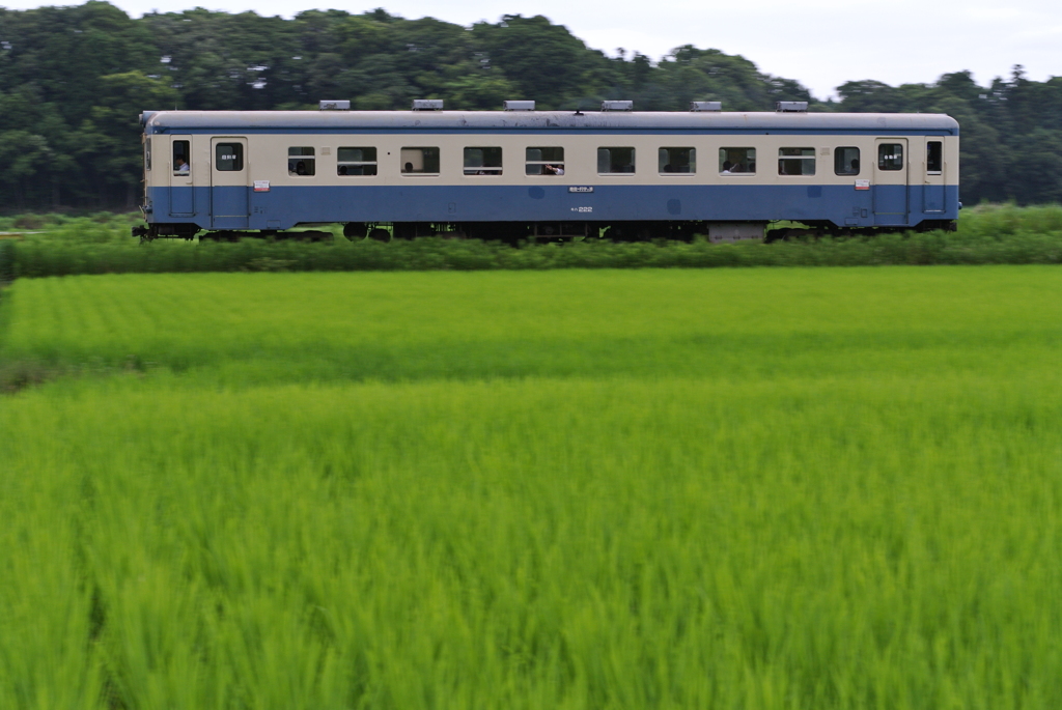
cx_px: 531
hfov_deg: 23.6
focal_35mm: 86
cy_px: 355
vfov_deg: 15.9
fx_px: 2539
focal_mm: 32
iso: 100
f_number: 5
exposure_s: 1/80
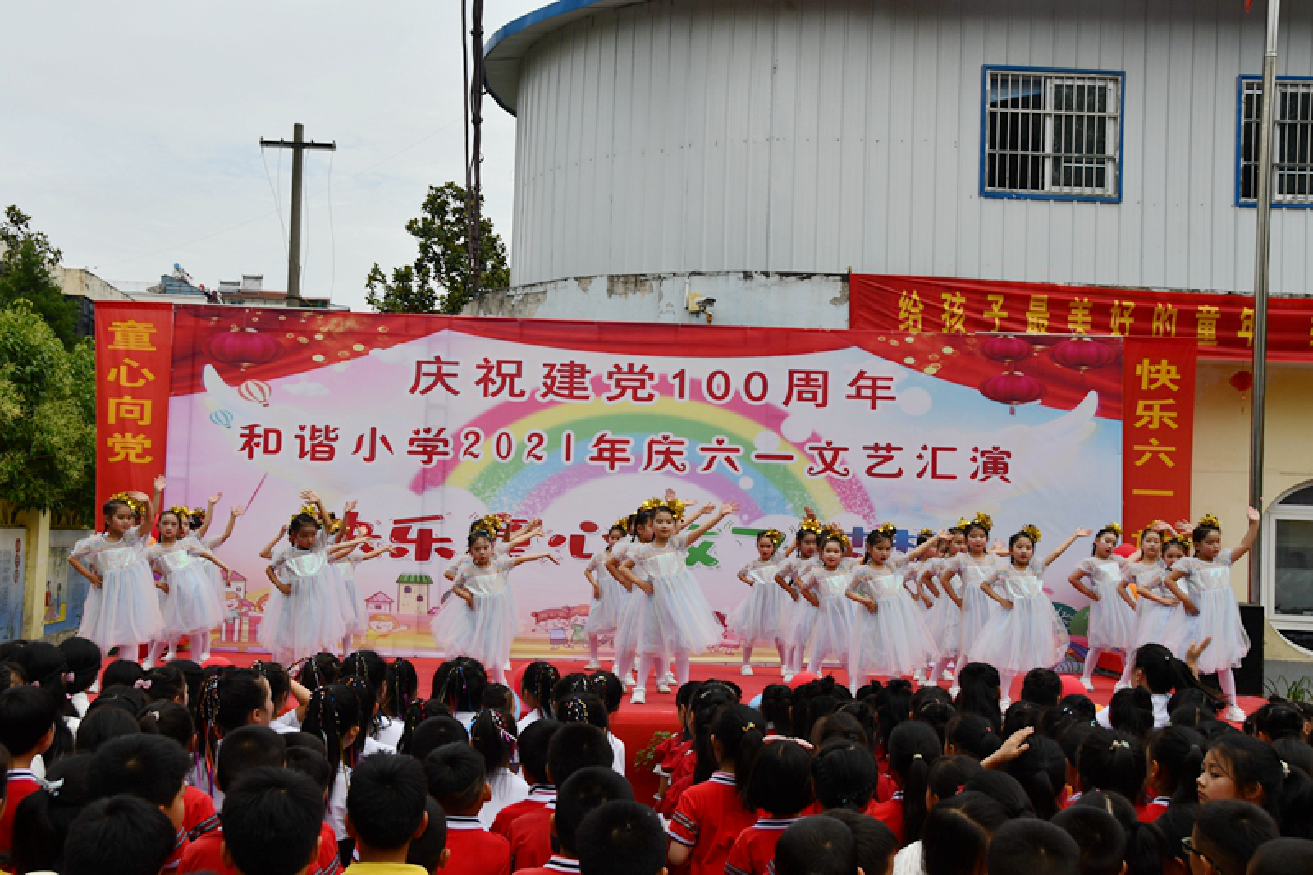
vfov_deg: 31.9
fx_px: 1531
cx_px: 656
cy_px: 438
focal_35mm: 42
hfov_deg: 46.4
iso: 100
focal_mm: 28
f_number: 8
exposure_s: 1/320
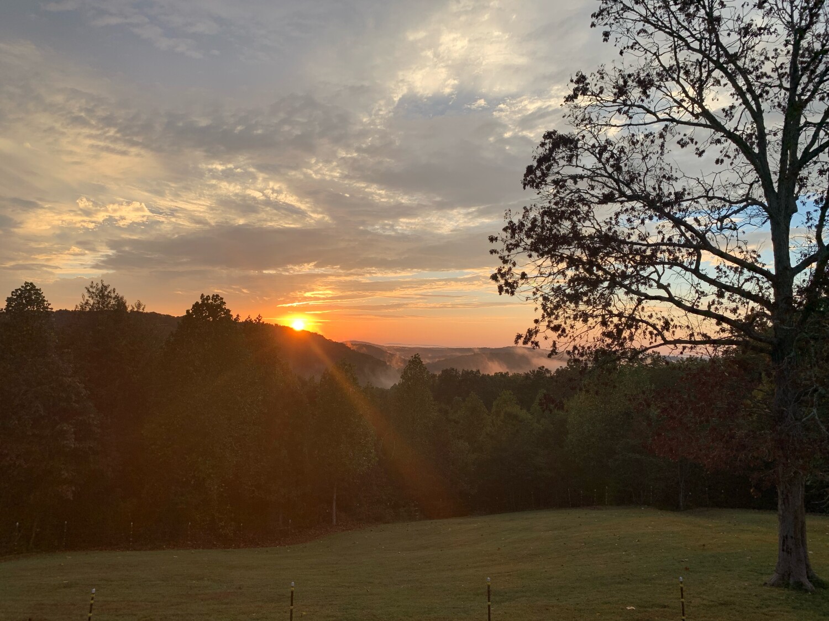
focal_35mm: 26
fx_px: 623
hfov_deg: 67.3
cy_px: 310
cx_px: 414
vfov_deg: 53.1
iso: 25
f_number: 1.8
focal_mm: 4.25
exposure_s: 1/492
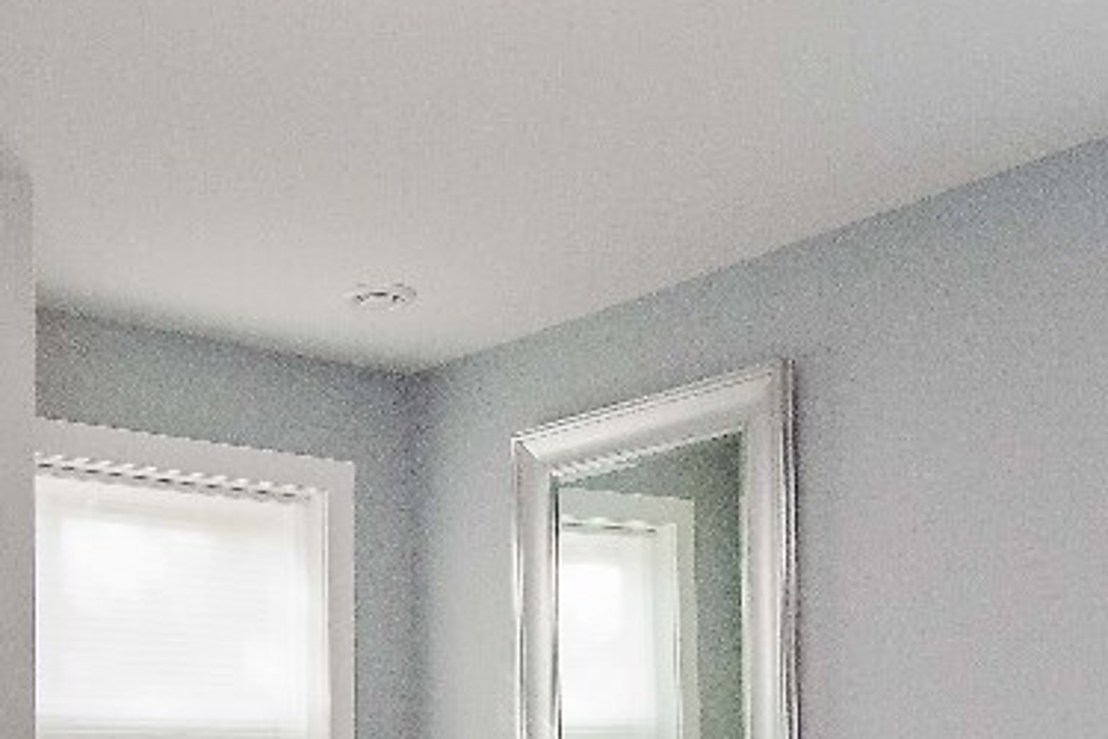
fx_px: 1477
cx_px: 328
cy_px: 786
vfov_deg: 26.2
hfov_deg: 40.4
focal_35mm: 48
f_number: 7.1
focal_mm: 10
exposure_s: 1/80
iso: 800
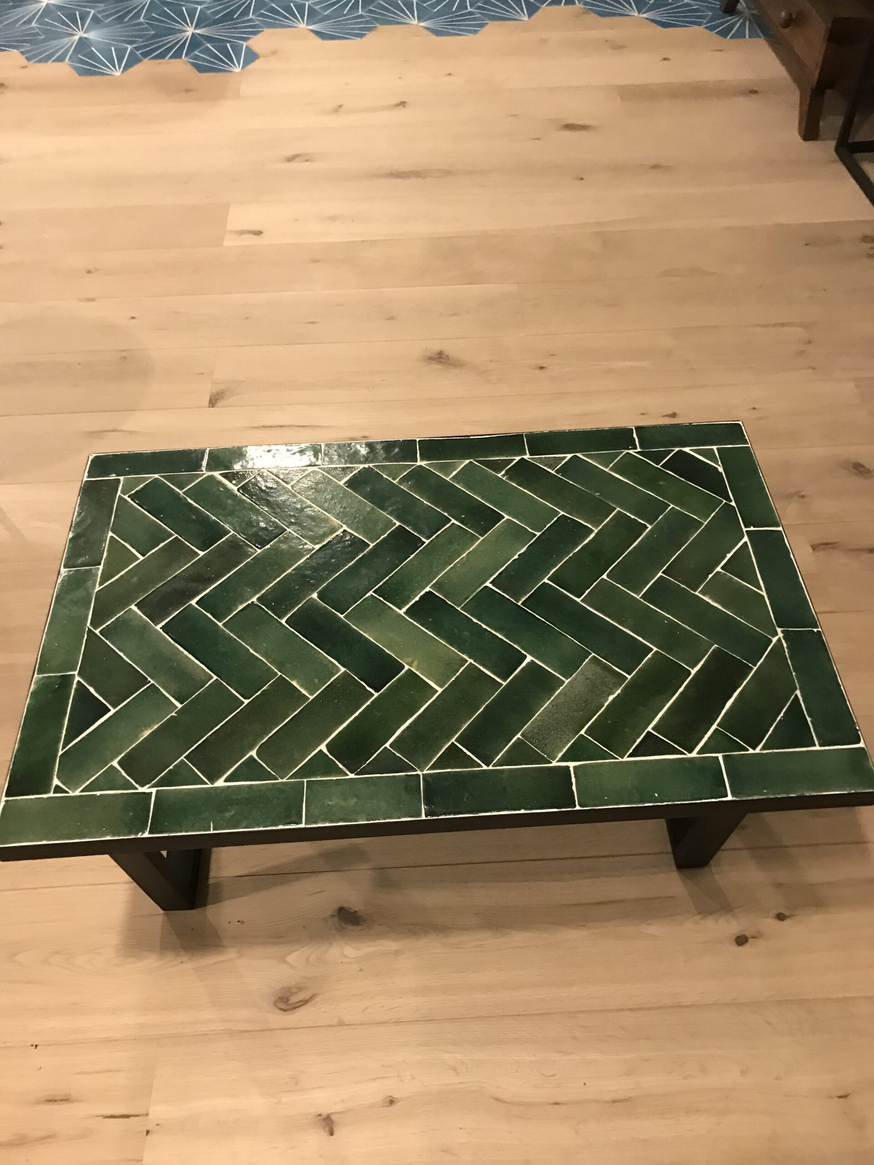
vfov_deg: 63.4
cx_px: 437
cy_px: 582
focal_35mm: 28
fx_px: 943
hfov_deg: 49.7
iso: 100
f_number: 1.8
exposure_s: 1/17
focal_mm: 3.99
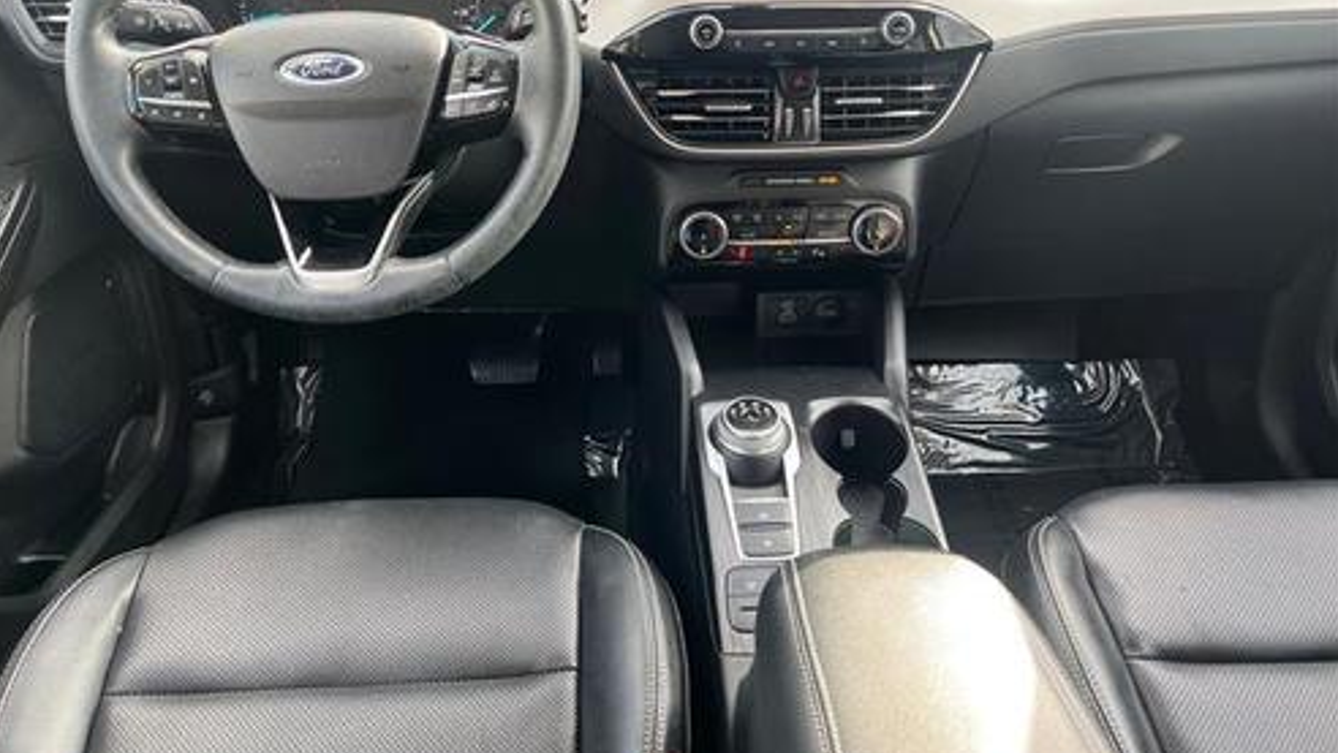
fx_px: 1029
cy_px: 307
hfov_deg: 66.0
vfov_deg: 40.1
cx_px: 655
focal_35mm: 29
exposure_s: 1/121
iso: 125
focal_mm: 5.1
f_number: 1.6
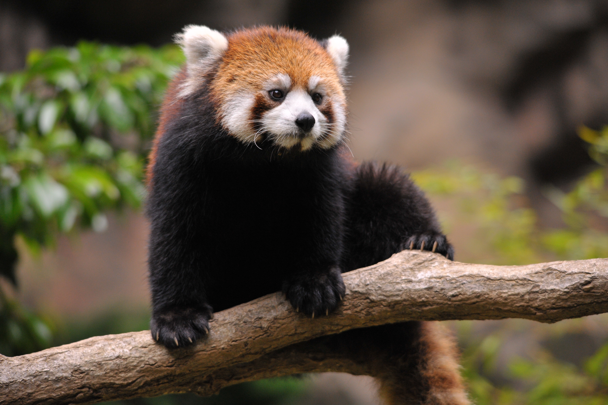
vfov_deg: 5.1
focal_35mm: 270
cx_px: 304
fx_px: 4557
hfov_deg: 7.6
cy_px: 202
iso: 1600
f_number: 6.3
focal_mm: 270
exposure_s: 1/1250
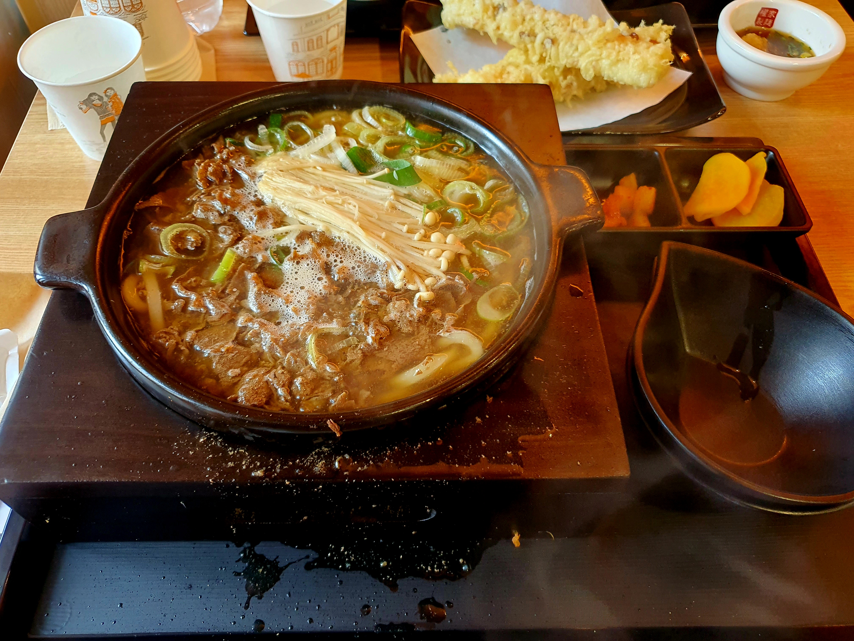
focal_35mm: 26
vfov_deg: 53.1
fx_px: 641
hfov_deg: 67.3
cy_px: 320
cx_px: 427
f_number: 1.5
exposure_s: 1/60.2
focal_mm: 4.3
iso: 200
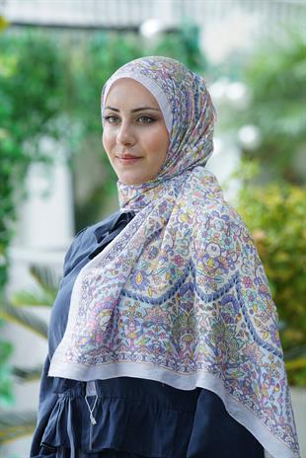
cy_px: 229
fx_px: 1808
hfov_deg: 9.7
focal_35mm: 142
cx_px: 153
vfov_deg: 14.4
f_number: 4.5
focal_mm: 142
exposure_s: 1/100
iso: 200
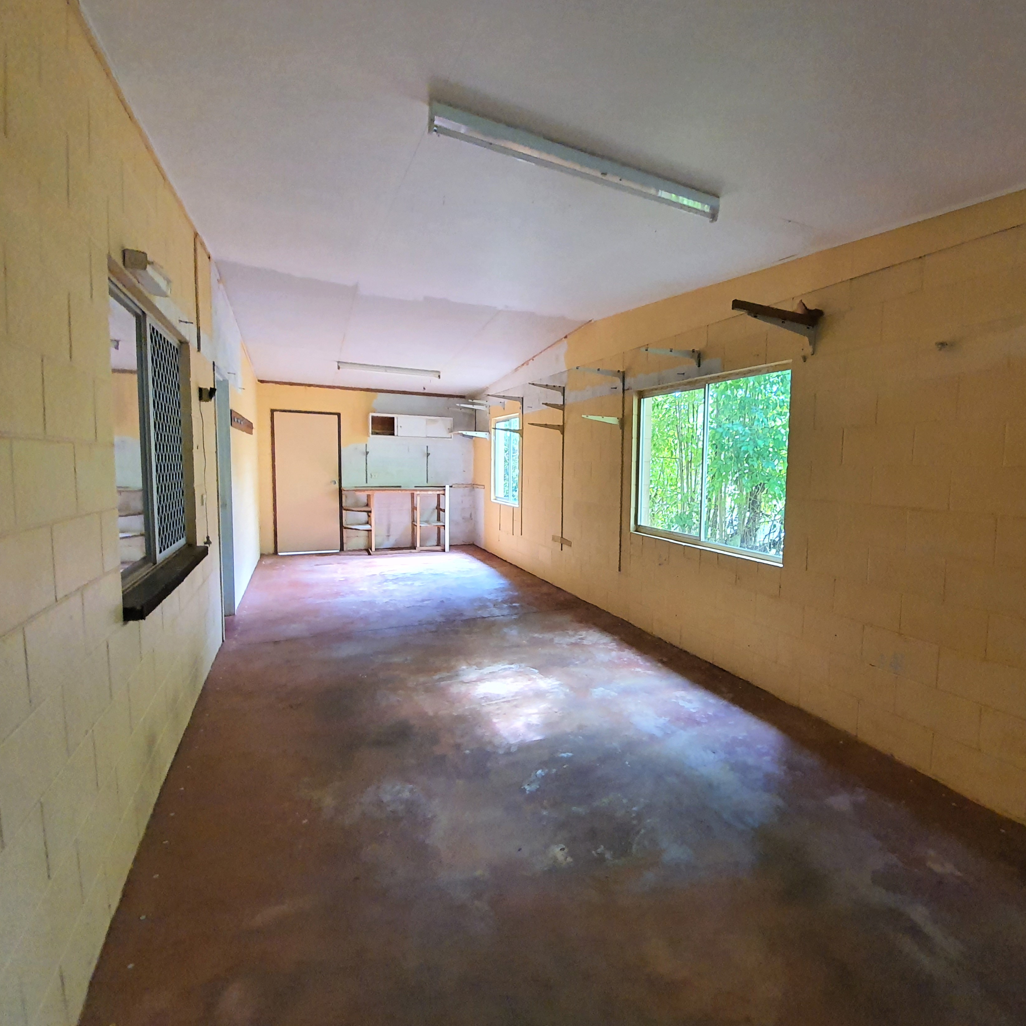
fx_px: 537
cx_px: 626
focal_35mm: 16
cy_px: 514
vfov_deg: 87.4
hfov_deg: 86.1
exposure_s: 1/33
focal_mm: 1.8
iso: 400
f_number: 2.2
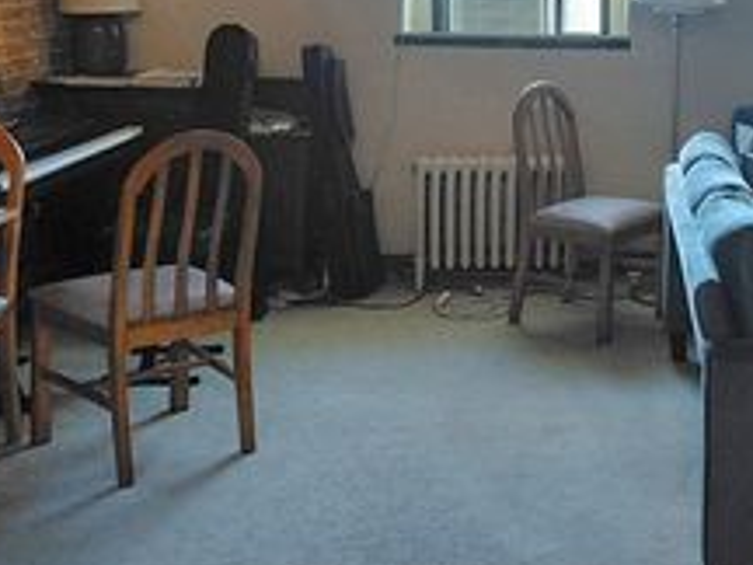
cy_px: 71
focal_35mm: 58
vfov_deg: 24.6
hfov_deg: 31.3
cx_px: 711
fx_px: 1262
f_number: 1.8
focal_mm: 4.69
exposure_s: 1/60.2
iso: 200
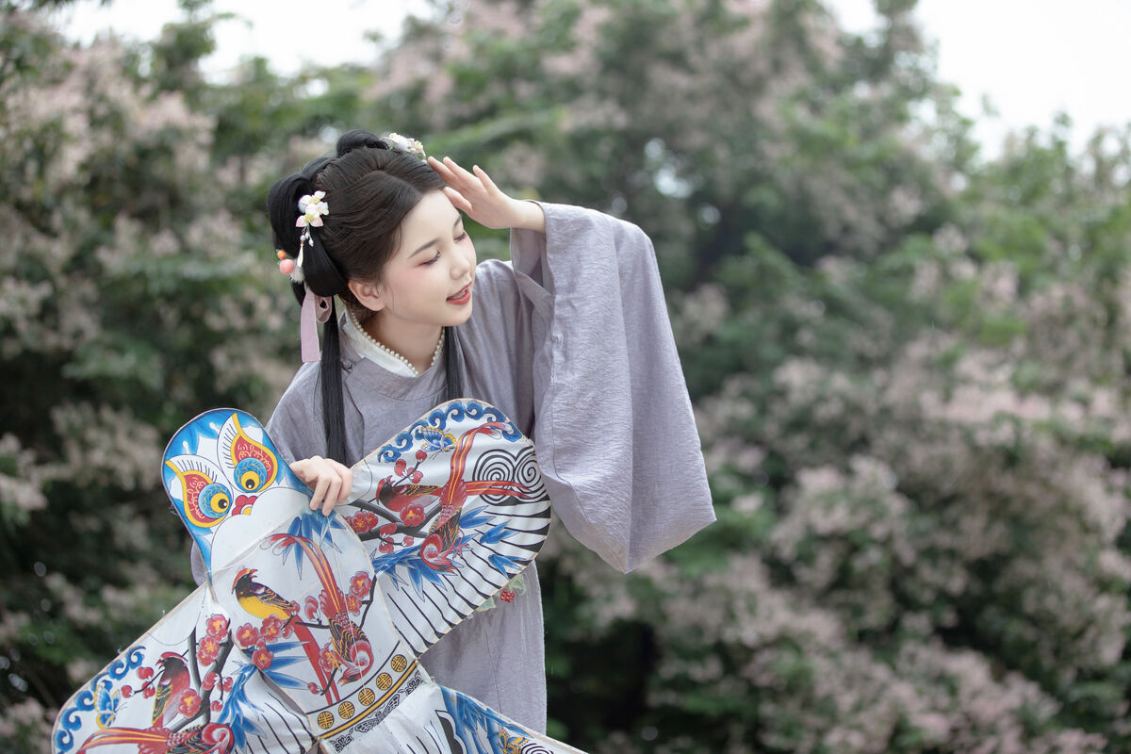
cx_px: 566
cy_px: 377
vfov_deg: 19.7
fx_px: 2168
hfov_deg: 29.2
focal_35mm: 69
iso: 160
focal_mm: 70
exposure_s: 1/320
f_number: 2.8
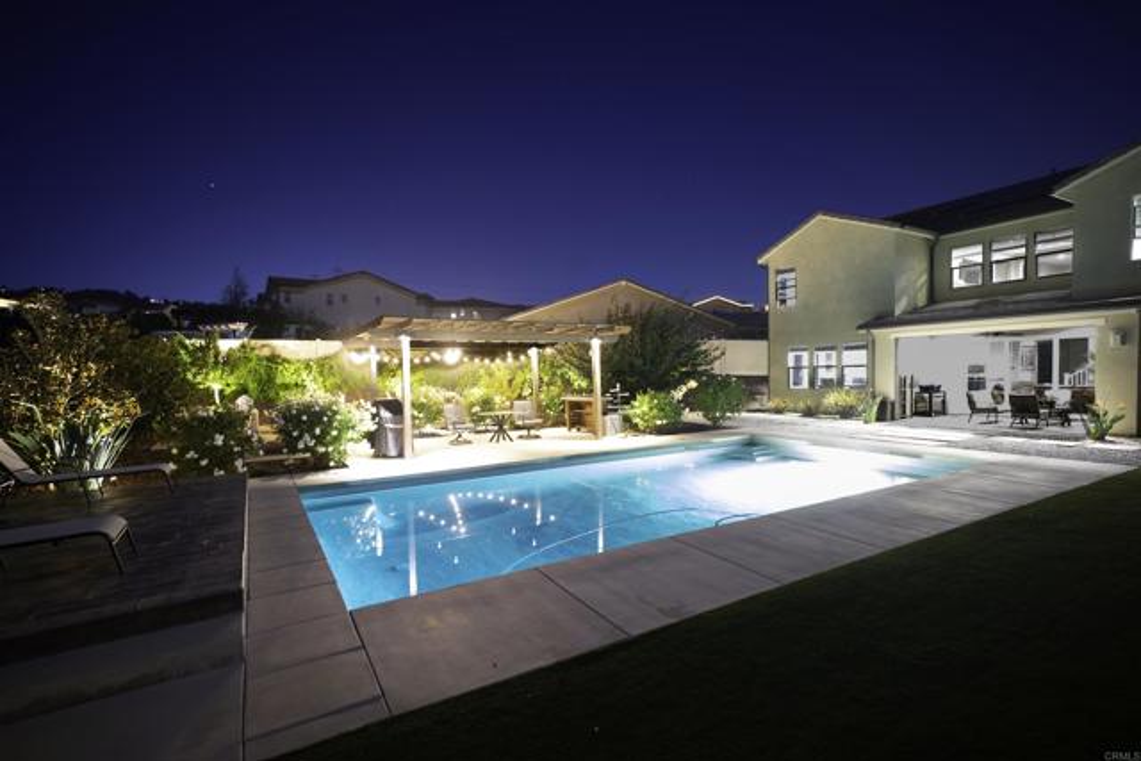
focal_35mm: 16
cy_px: 380
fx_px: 507
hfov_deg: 96.7
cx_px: 570
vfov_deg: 73.8
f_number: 4
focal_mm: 16
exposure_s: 30
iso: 100
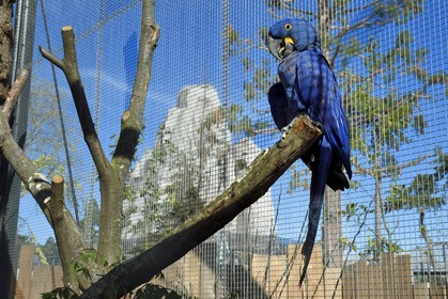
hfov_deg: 41.1
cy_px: 150
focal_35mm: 48
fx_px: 598
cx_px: 224
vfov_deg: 28.1
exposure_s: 1/320
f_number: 10
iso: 200
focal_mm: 48
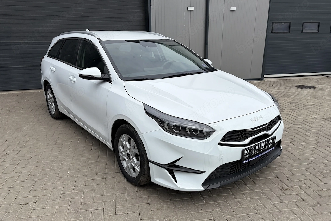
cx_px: 167
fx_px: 257
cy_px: 121
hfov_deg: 65.5
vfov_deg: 46.3
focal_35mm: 28
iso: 50
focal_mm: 5.96
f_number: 1.6
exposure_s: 1/3831
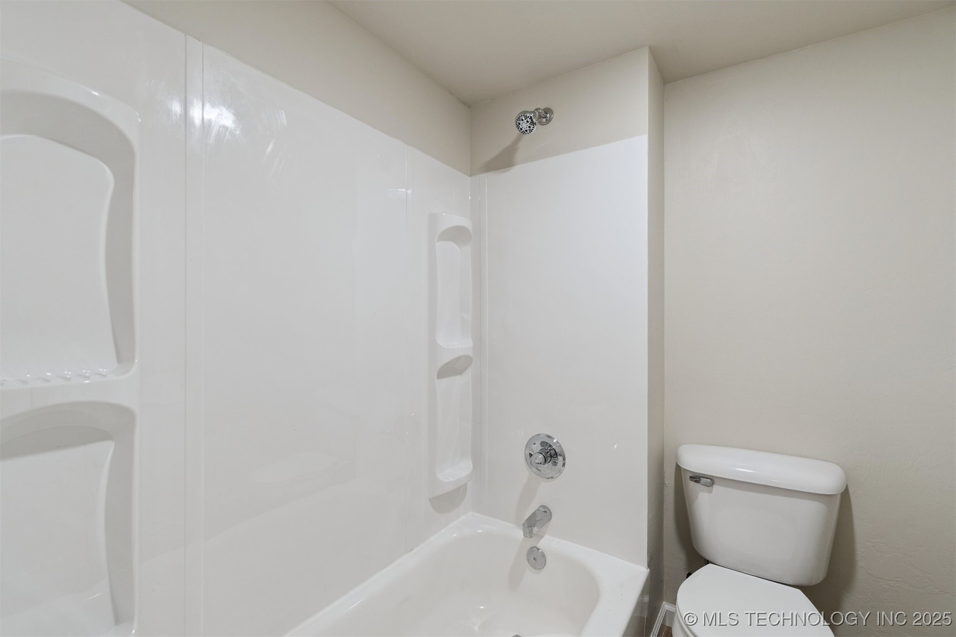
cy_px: 318
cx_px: 478
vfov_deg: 77.3
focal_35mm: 15
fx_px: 398
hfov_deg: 100.4
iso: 200
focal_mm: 10
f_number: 6.3
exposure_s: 1/40
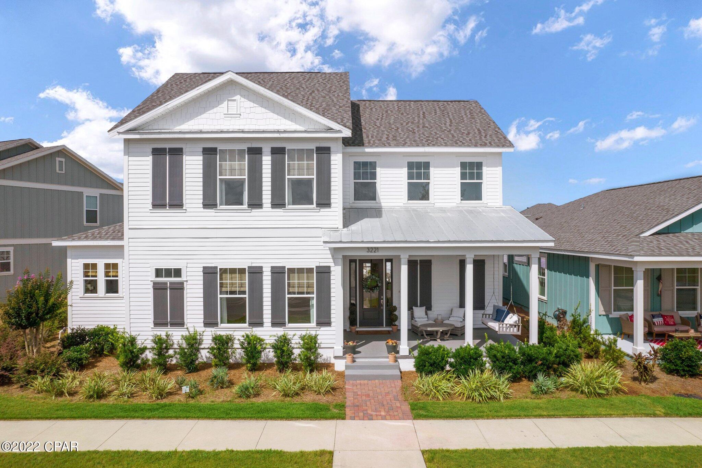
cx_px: 351
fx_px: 429
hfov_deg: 78.6
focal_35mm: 22
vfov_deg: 57.2
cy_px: 234
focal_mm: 8.38
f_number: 2.8
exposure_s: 1/5000
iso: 100
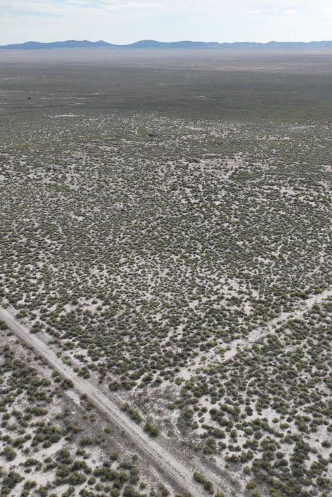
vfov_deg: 55.8
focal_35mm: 34
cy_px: 253
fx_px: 470
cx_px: 195
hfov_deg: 38.8
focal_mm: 12.29
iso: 200
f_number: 2.8
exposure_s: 1/2500
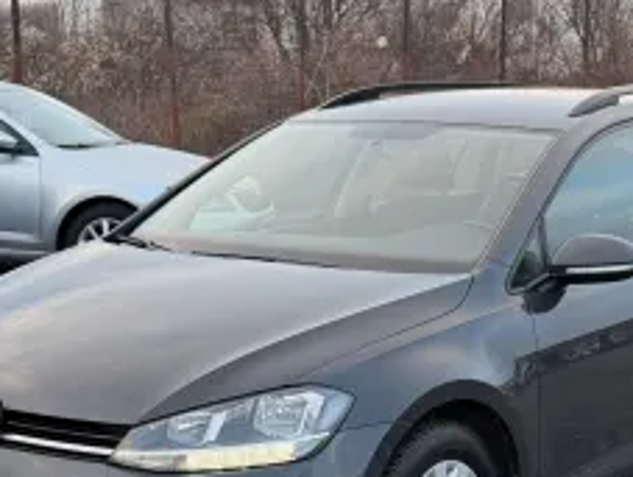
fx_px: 1392
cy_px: 371
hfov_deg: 25.6
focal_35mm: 76
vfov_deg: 19.3
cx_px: 368
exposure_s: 1/109
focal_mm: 6.76
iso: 100
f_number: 1.78
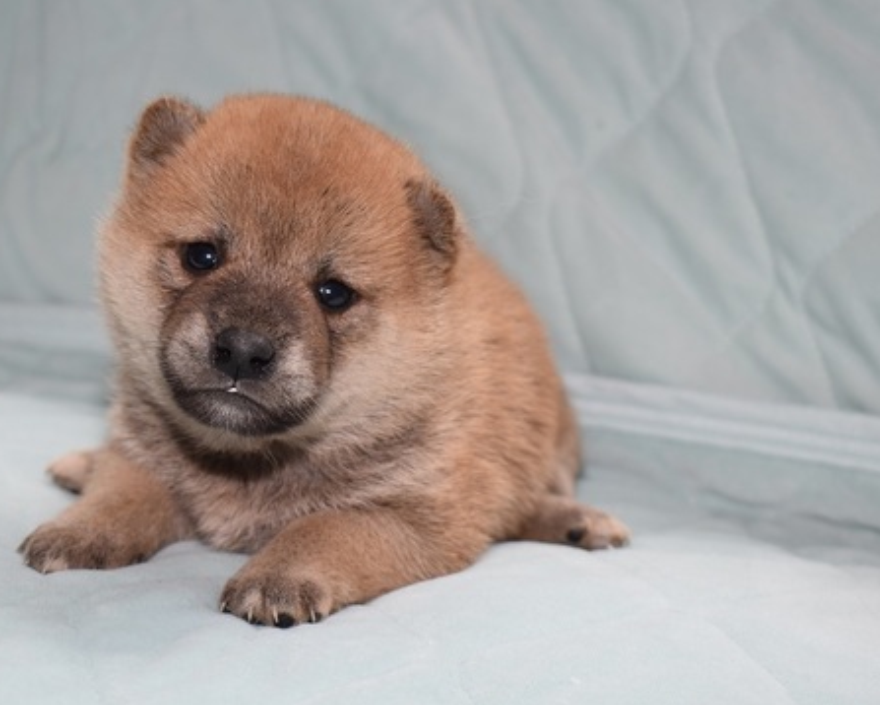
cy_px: 352
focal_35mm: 68
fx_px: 1772
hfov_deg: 27.9
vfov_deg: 22.5
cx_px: 378
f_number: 5.6
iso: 250
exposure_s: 1/125
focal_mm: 40
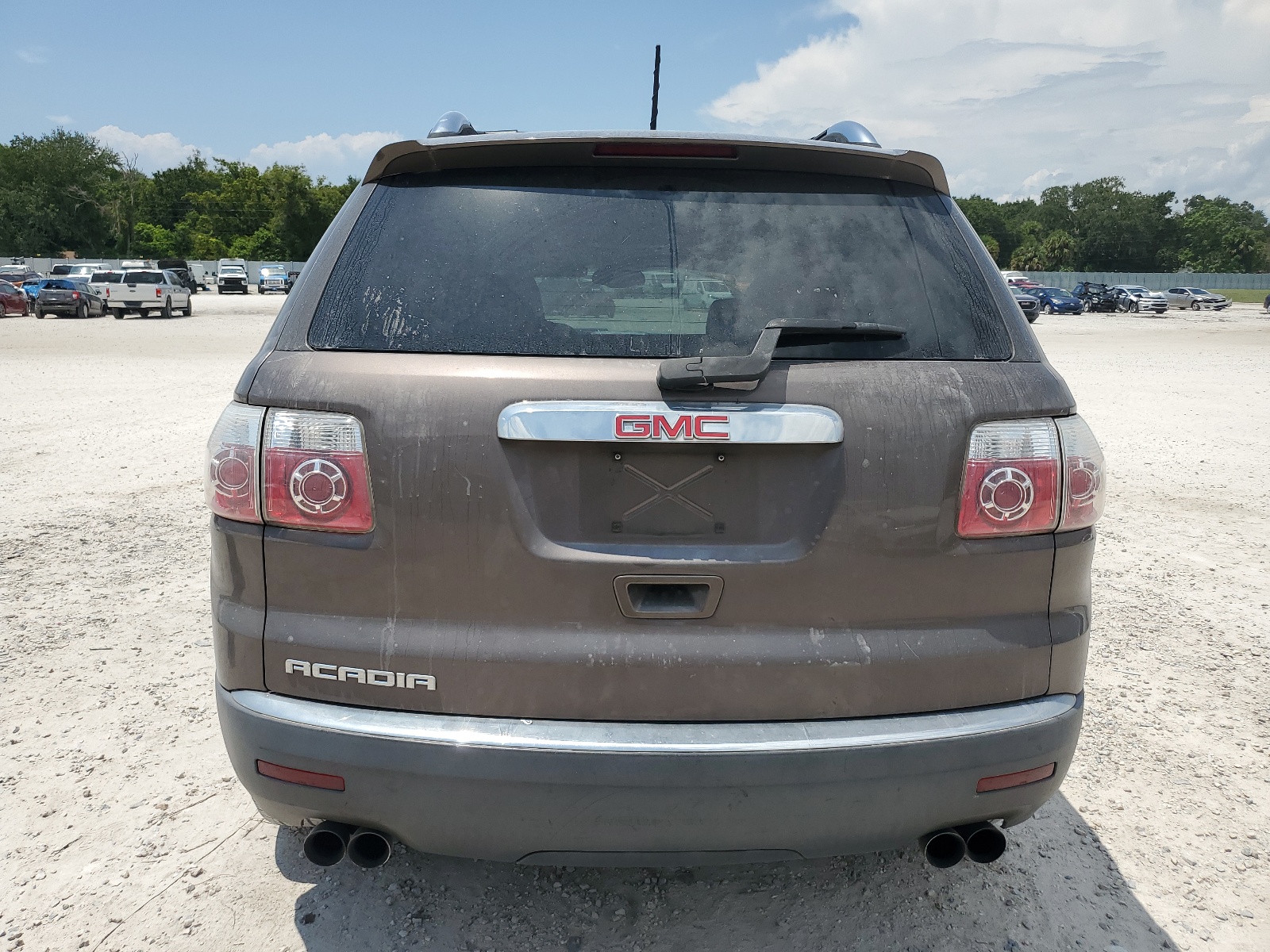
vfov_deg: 53.1
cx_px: 635
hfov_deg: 67.3
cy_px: 476
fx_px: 954
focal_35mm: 26
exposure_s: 1/5000
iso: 50
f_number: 1.5
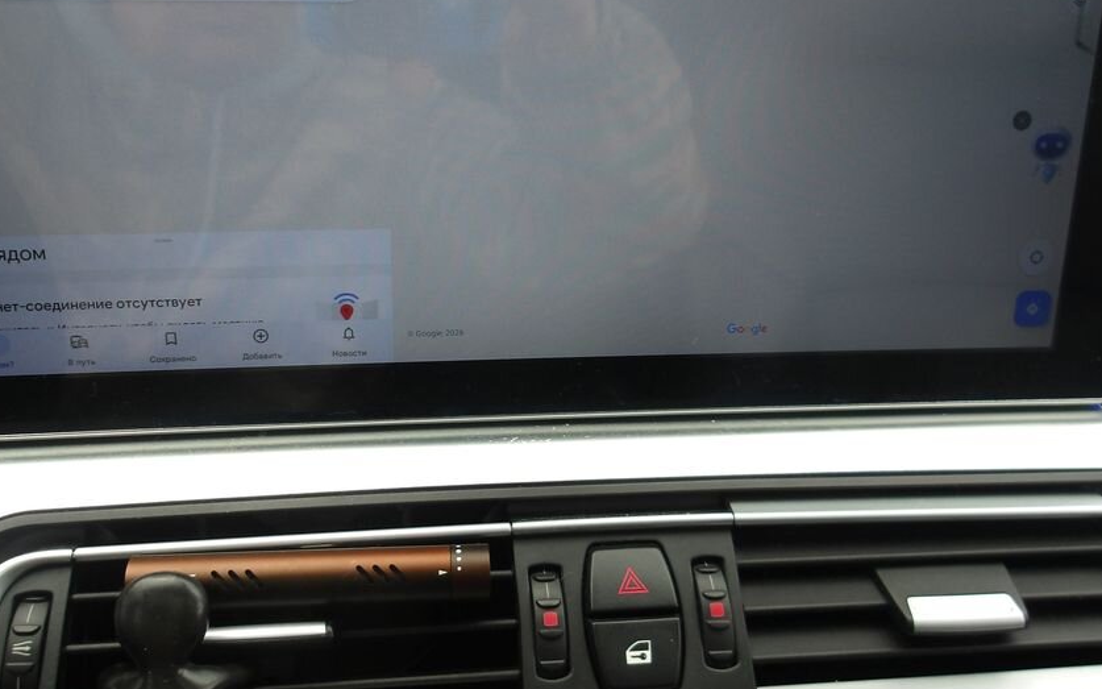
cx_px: 532
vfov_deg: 36.3
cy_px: 319
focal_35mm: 35
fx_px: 1051
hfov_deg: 55.3
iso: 100
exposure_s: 1/92
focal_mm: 4.9
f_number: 3
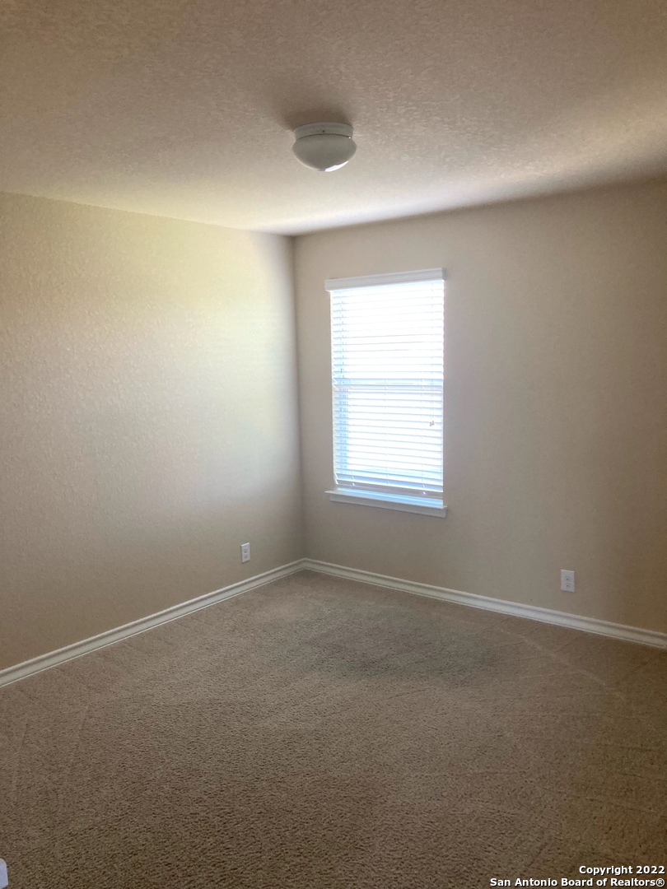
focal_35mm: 28
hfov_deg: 49.7
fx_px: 719
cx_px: 334
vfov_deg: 63.4
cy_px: 444
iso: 160
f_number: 1.8
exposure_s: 1/60
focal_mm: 3.99
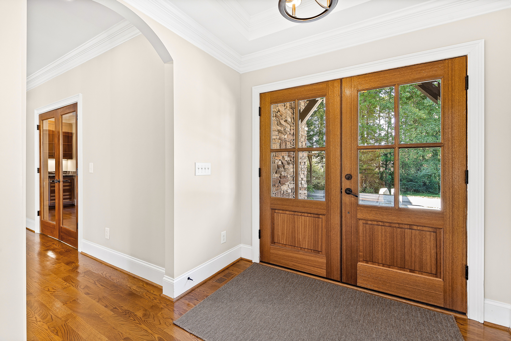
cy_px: 170
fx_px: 213
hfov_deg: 100.4
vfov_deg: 77.3
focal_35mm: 15
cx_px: 256
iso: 100
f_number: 9
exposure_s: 1/2
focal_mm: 10
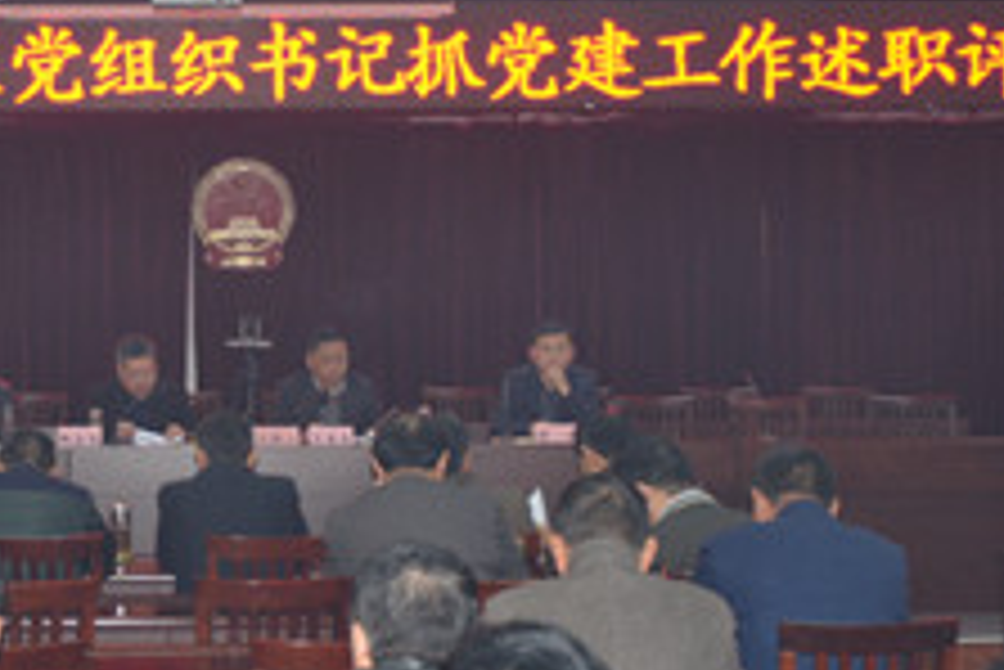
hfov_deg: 20.2
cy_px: 153
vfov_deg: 13.7
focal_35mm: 100
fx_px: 2791
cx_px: 218
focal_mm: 28
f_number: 4
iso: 800
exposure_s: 1/60
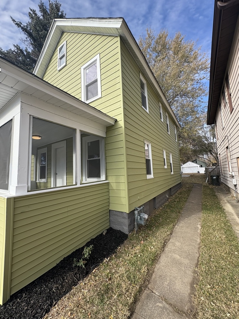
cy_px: 160
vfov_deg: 102.1
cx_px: 120
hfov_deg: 85.7
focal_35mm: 14
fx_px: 129
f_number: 2.2
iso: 64
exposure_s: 1/812
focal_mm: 2.22
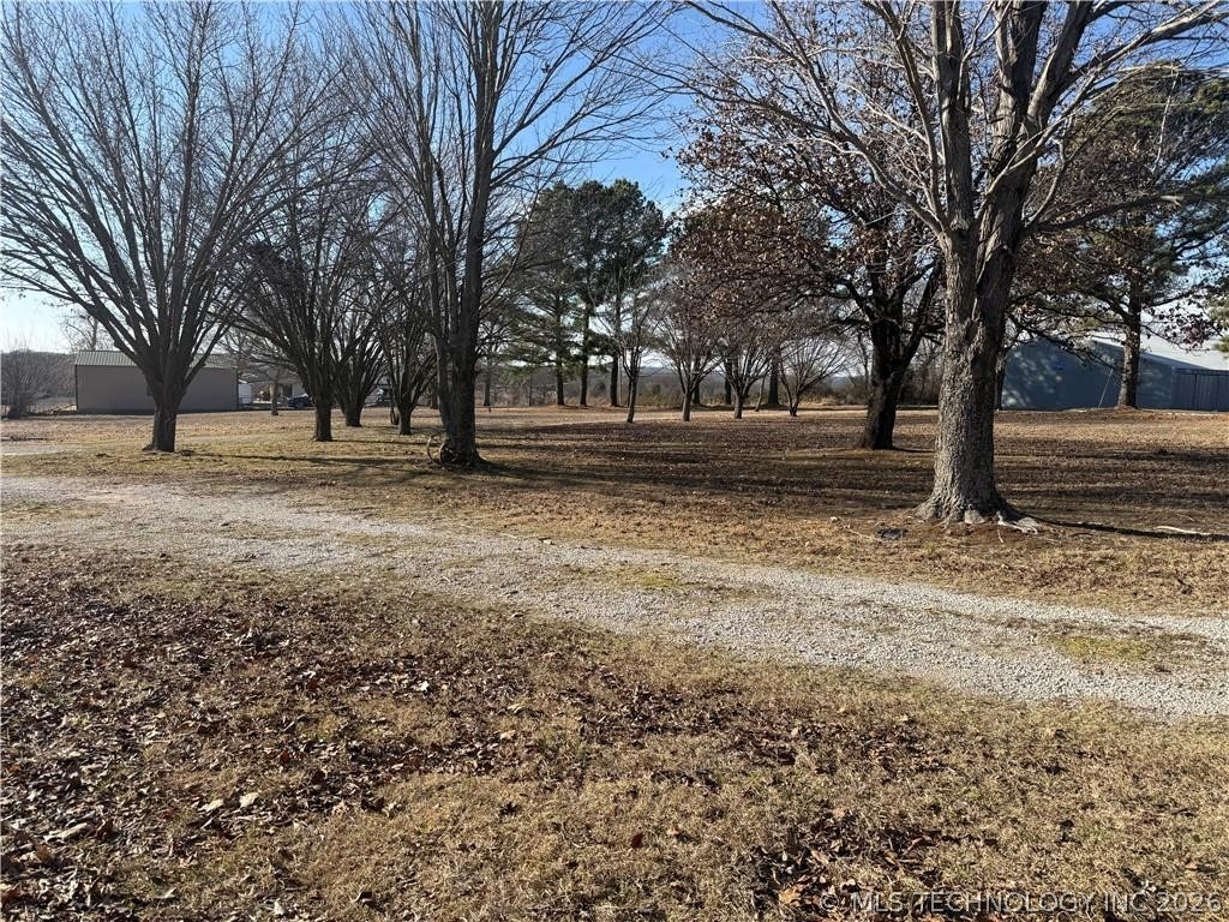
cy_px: 461
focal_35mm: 24
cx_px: 614
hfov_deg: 71.6
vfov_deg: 56.8
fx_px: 852
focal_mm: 6.76
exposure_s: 1/2801
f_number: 1.78
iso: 80
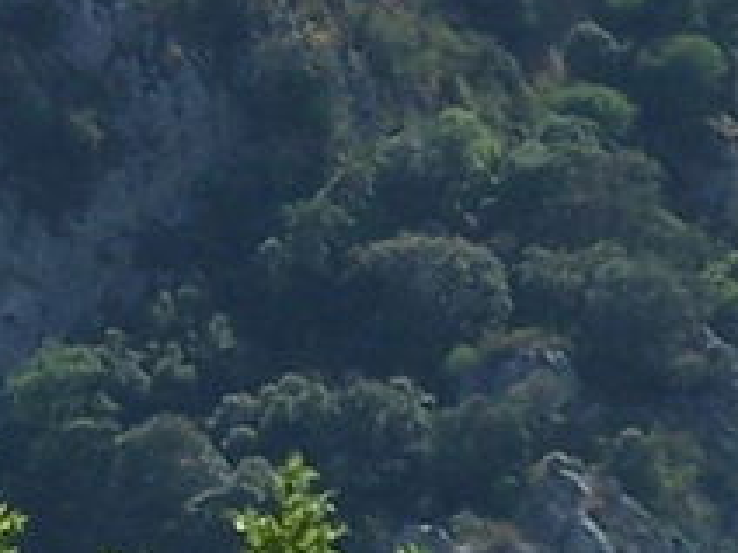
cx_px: -153
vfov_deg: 0.9
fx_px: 33557
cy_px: -209
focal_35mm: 1574
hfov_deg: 1.3
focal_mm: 34.6
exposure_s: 1/750
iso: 80
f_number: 4.5
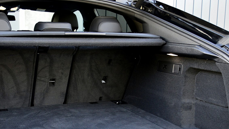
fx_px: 328
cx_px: 89
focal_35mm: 54
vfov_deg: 22.0
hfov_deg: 38.3
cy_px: 95
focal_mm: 24
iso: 800
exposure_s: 1/60
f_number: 4.5
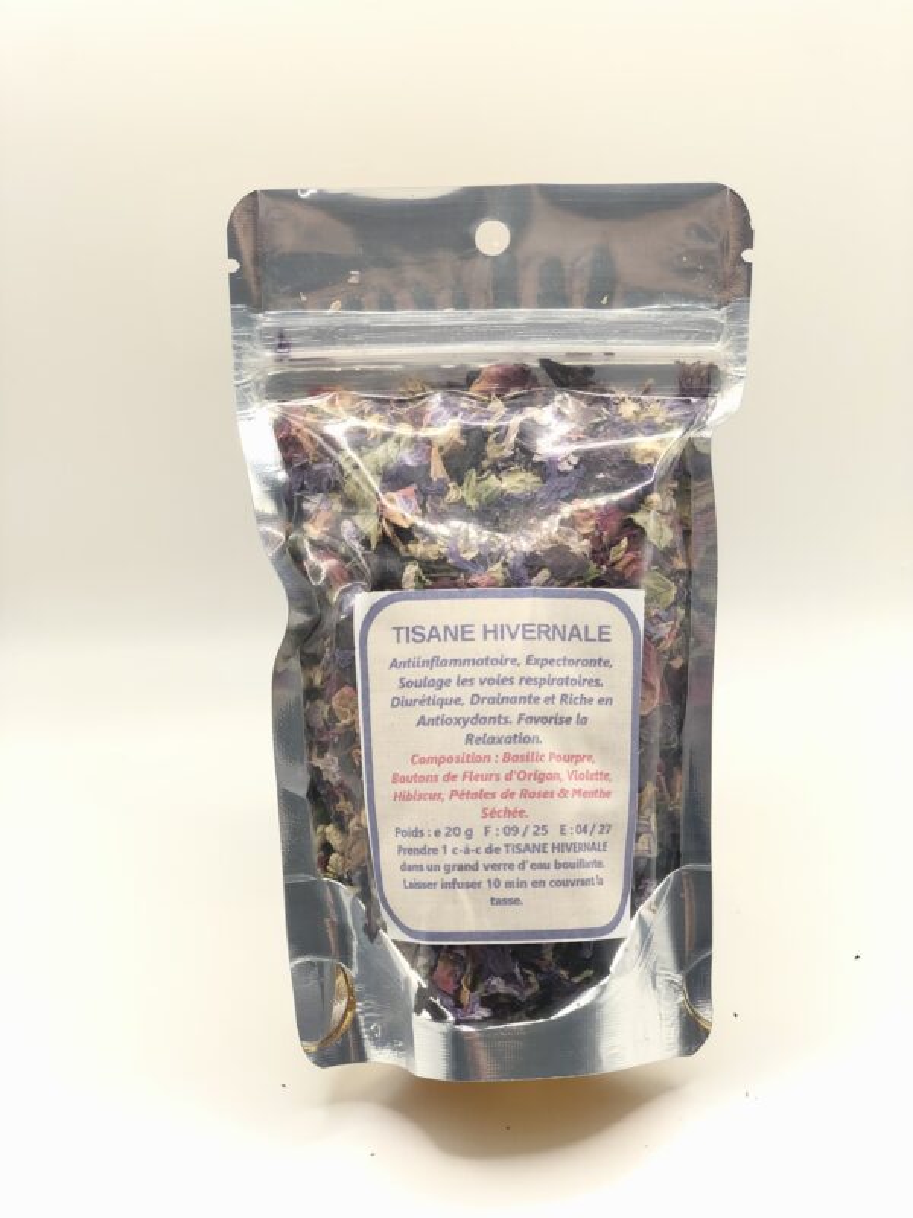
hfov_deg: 28.0
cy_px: 609
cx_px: 456
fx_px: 1829
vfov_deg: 36.8
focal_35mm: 52
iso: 20
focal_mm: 6
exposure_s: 1/73
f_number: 2.4
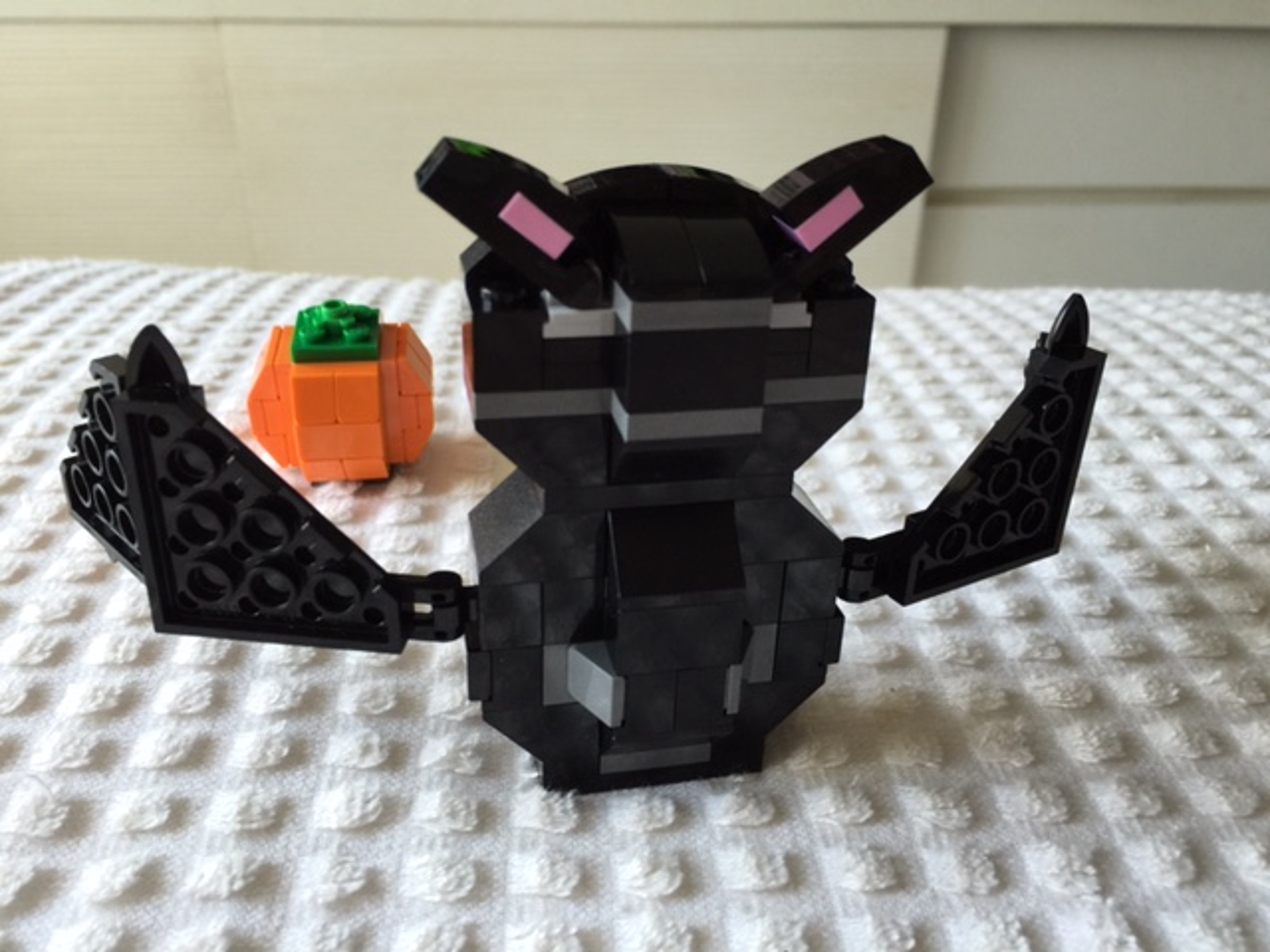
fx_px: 1064
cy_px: 476
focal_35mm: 29
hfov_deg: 61.7
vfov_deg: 48.2
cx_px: 635
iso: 32
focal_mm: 4.15
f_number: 2.2
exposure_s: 1/30
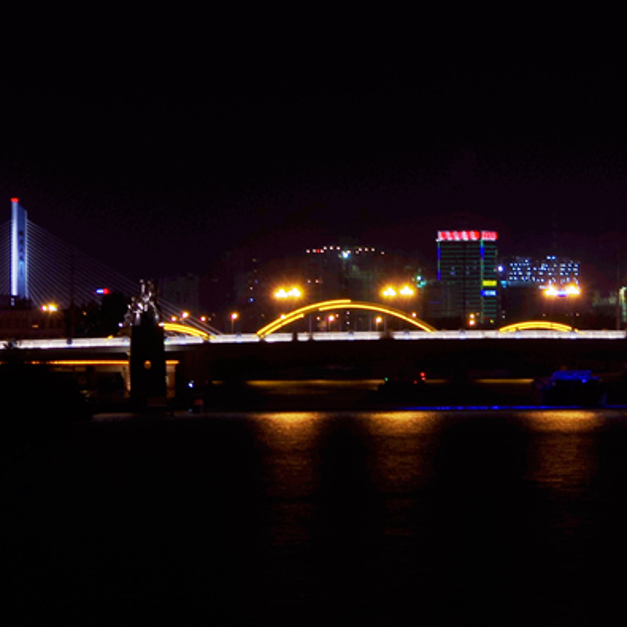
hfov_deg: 6.6
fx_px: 5390
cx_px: 683
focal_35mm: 263
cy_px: 256
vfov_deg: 6.7
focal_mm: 68
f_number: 10
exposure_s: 1
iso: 100
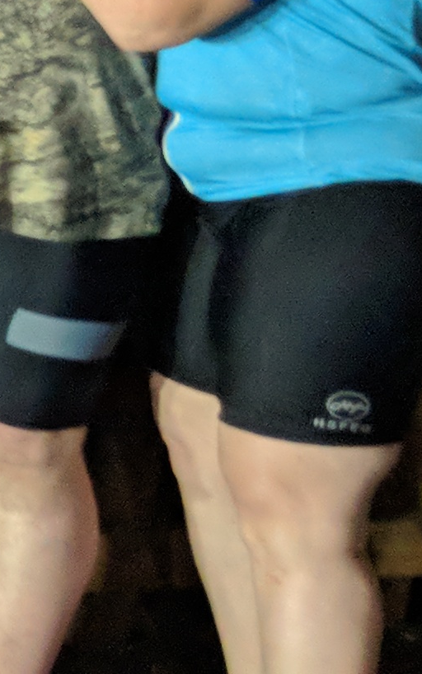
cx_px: -1077
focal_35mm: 141
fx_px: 2592
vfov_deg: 14.6
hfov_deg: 7.5
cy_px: 48
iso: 697
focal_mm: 4.44
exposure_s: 1/15
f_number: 1.8
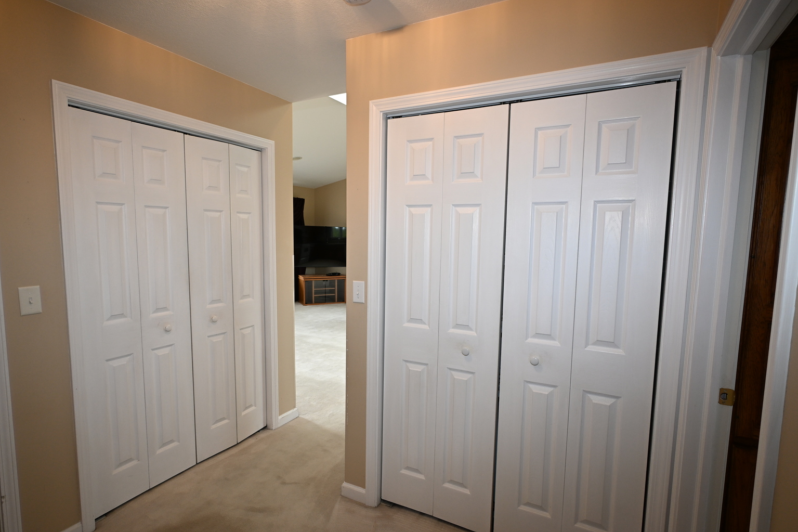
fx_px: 439
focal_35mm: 20
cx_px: 390
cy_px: 276
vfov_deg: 62.4
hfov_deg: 84.6
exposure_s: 1/60
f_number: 4
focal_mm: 12.5
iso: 320
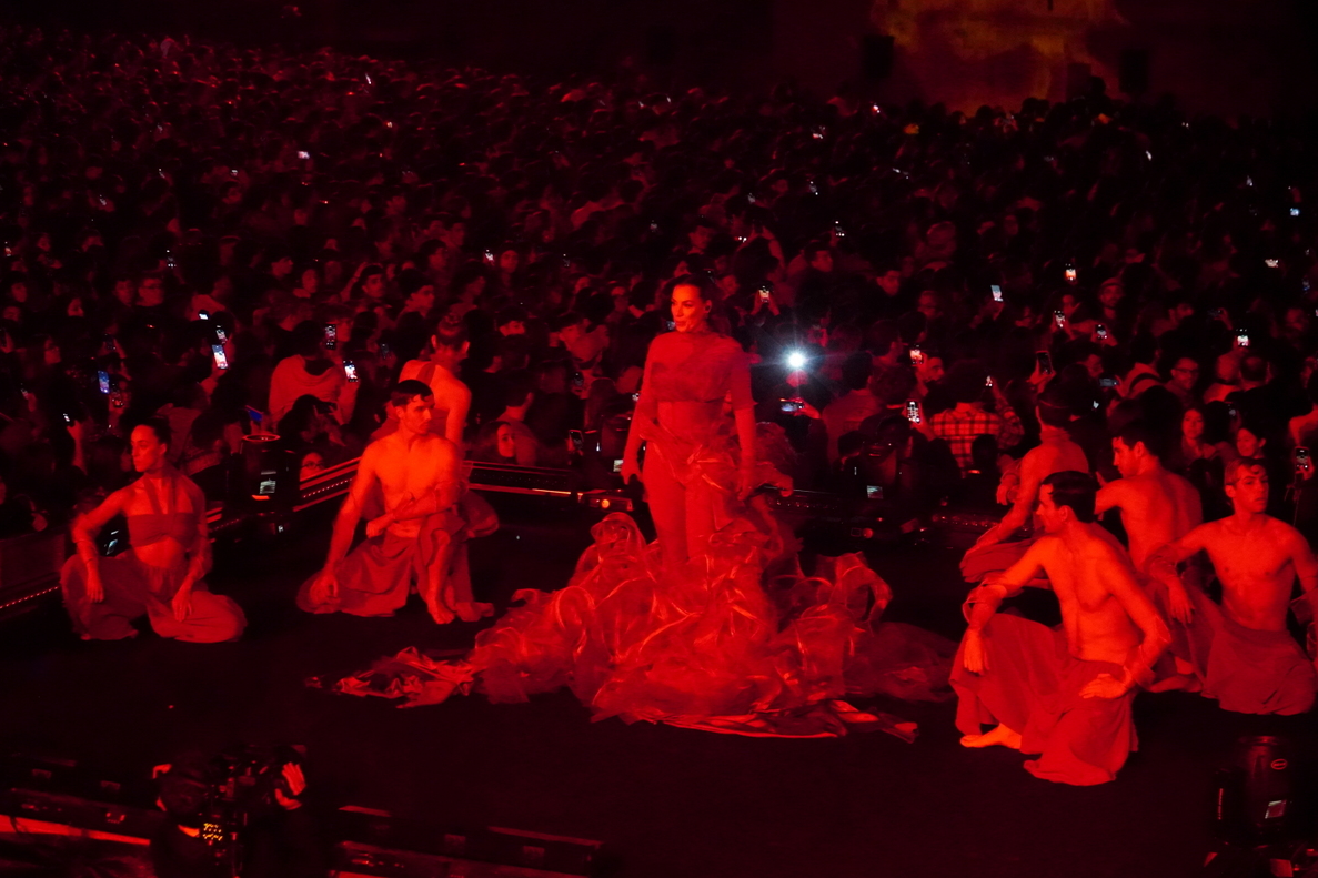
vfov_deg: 14.8
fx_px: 3386
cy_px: 437
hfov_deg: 22.0
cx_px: 664
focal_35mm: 93
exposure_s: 1/100
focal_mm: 61
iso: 10000
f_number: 4
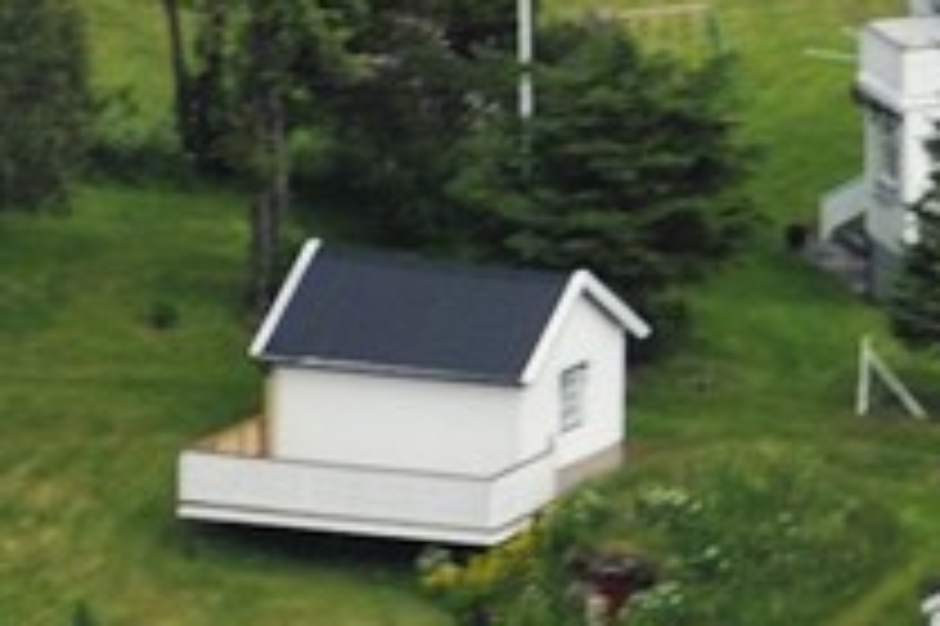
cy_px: -788
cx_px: 3310
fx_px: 60007
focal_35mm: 2300
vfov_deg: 0.6
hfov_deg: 0.9
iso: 100
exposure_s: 1/1000
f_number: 3.2
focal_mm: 200
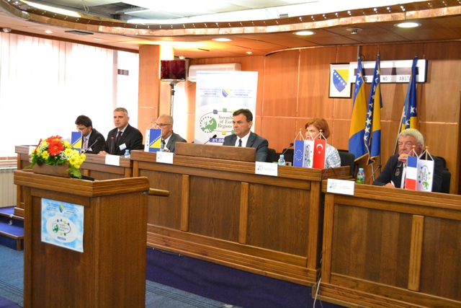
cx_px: 230
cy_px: 154
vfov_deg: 34.2
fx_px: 499
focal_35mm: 39
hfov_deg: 49.5
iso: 2200
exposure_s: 1/60
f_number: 4.2
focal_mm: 26
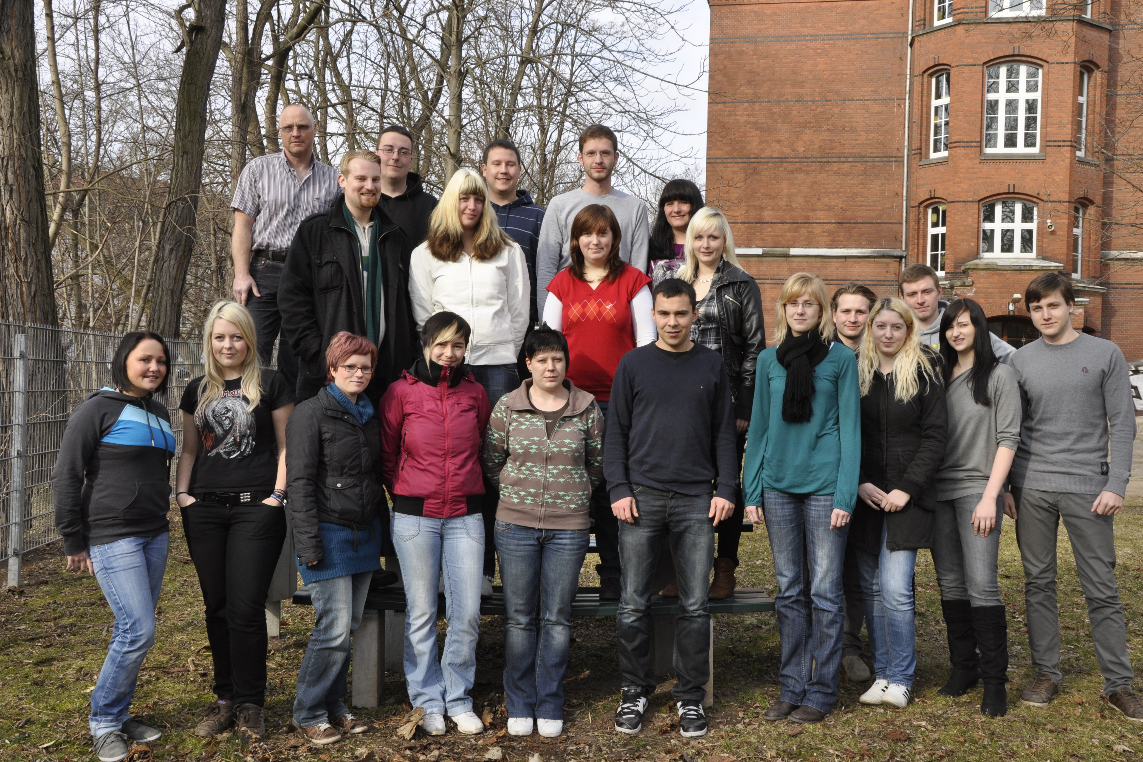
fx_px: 1175
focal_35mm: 37
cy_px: 376
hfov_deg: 51.9
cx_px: 580
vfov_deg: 35.9
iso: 400
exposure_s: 1/200
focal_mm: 24
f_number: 11
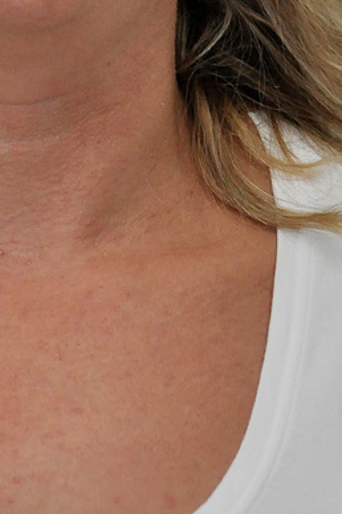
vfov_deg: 6.3
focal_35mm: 326
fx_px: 4653
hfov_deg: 4.2
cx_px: -30
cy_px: 15
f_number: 5.6
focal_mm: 70
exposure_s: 1/125
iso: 800
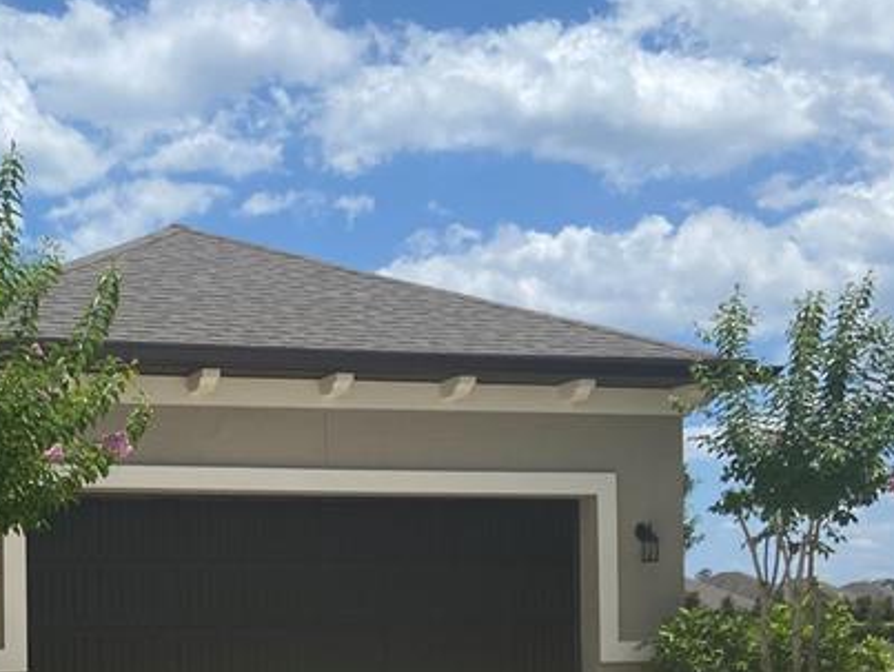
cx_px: 73
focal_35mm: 66
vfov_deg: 21.6
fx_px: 1706
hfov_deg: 28.1
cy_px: 661
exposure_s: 1/5495
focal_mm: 4.25
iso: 32
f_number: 1.8
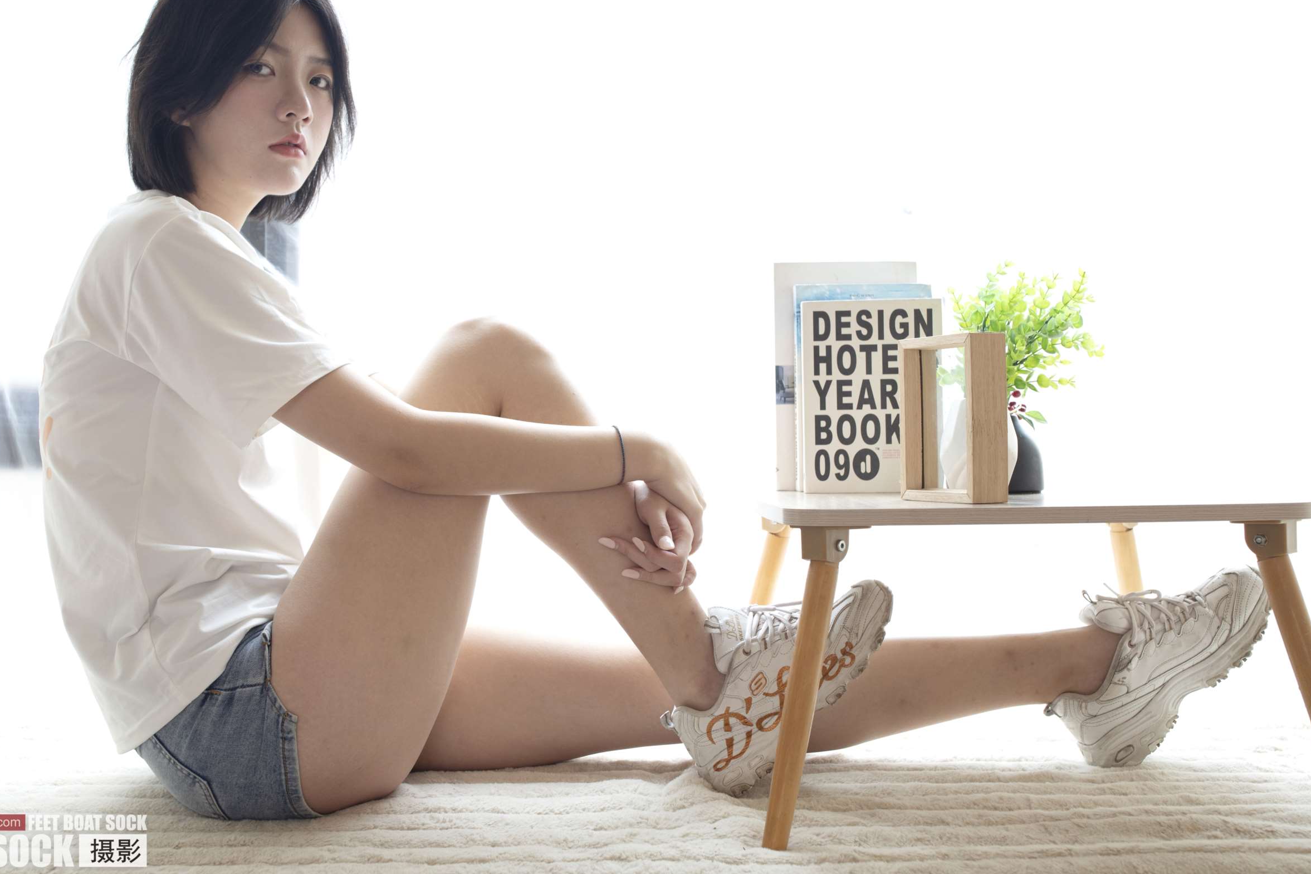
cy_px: 386
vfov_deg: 34.2
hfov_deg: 49.5
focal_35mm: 39
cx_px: 610
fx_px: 1420
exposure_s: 1/60
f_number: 4.5
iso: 400
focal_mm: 35
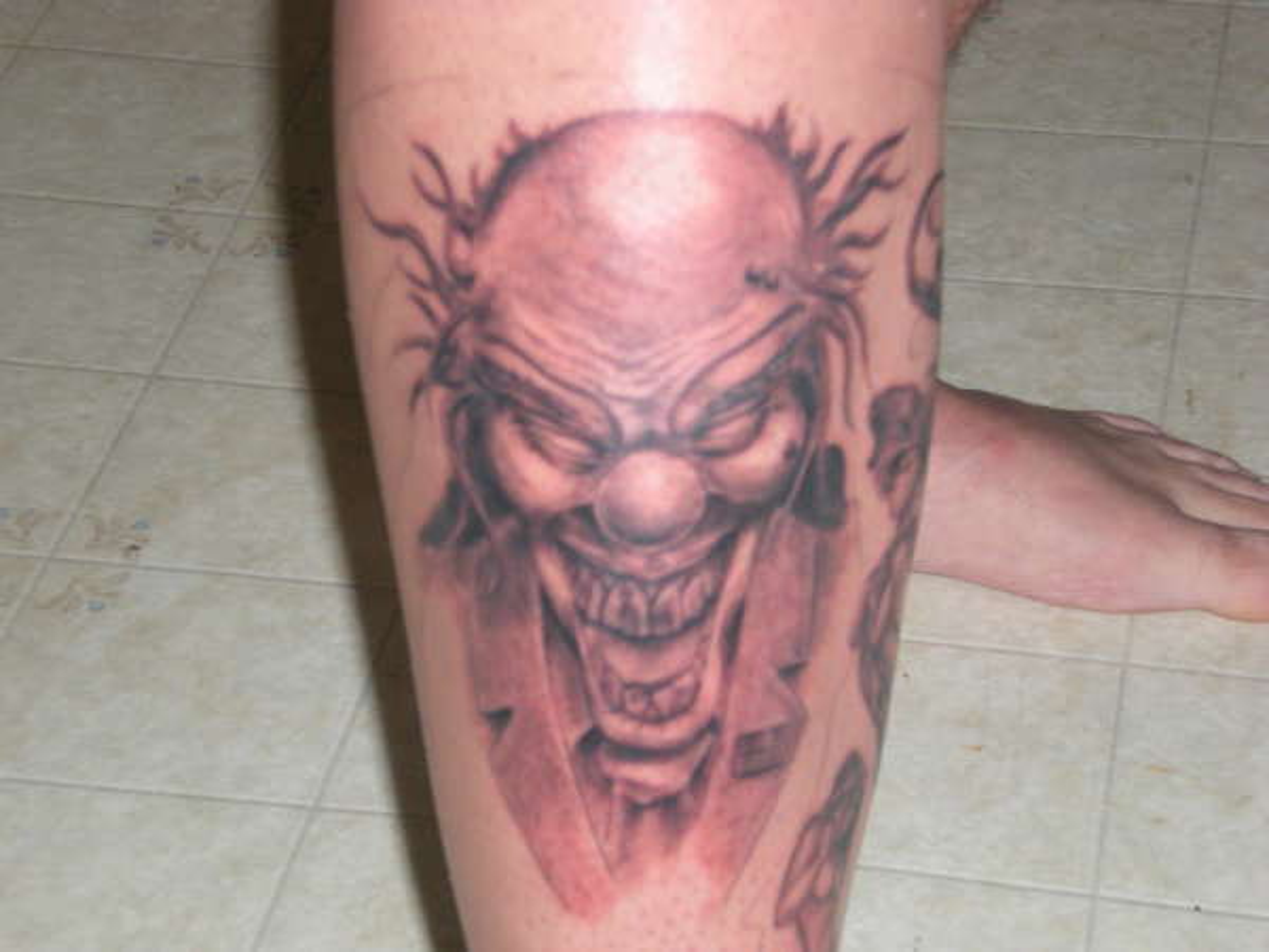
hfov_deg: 17.3
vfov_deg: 13.0
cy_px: 476
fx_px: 4179
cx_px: 634
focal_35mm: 114
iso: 276
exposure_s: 1/125
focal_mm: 18.9
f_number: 5.9
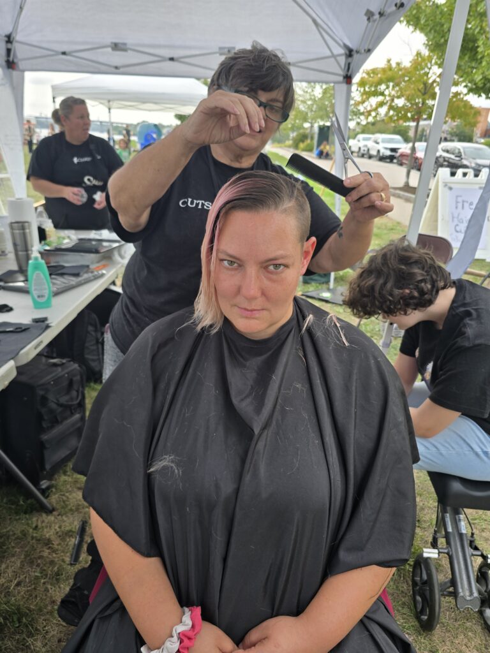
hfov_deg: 58.9
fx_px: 434
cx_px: 245
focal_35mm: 23
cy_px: 326
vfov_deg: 73.9
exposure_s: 1/295
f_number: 1.7
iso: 12
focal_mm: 6.3
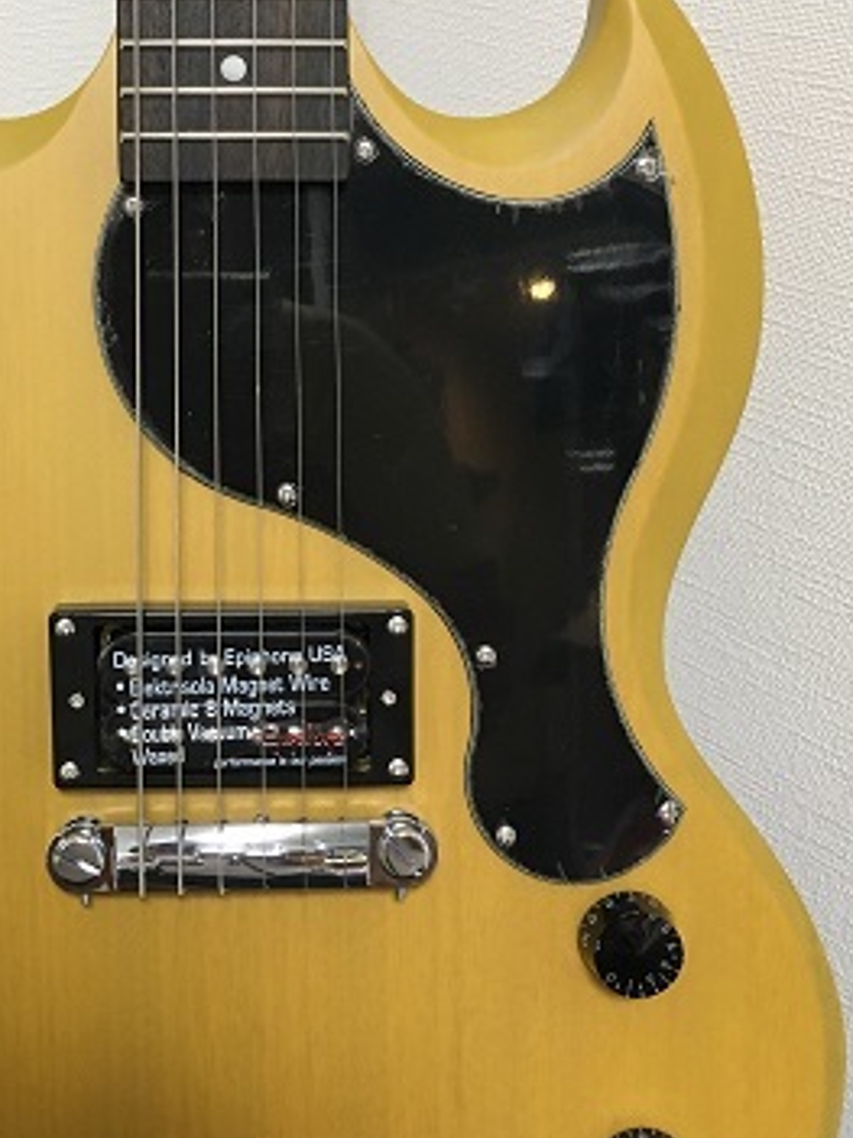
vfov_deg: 38.2
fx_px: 1644
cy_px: 559
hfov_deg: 28.9
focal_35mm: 50
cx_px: 285
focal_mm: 4.15
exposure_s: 1/30
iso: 160
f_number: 2.2
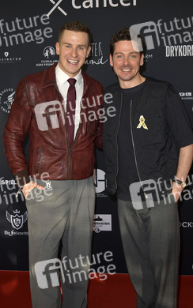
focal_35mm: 46
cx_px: 98
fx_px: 387
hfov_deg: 28.0
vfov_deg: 43.5
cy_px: 152
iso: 500
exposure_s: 1/200
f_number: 5.6
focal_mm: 44
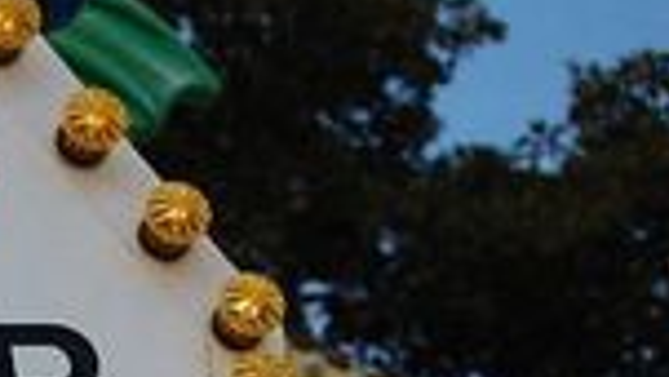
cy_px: 732
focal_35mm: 277
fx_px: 4915
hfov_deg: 7.6
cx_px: -412
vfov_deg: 4.3
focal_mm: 52
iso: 250
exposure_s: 1/1000
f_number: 5.6
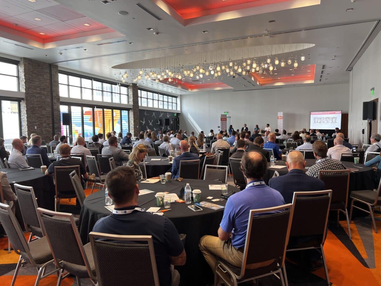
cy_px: 143
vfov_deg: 53.1
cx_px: 190
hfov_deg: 67.3
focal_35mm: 26
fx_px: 286
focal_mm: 5.7
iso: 64
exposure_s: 1/60
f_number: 1.5
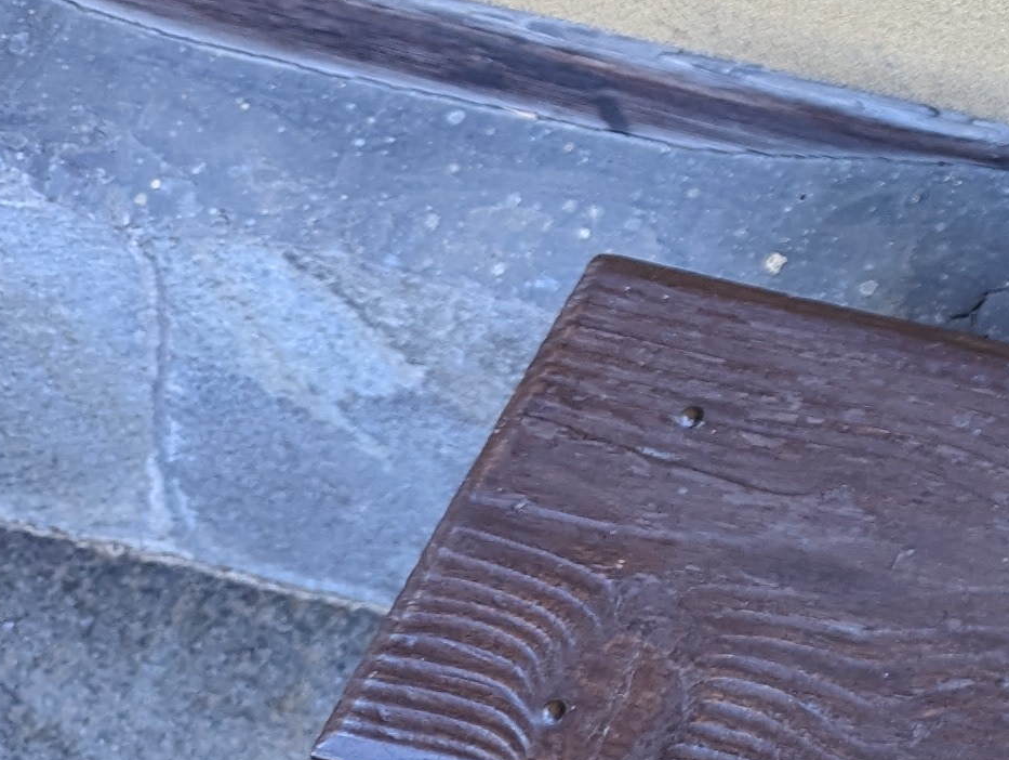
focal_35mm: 105
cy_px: -6
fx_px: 3064
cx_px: 2076
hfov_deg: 14.9
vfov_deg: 13.9
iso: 140
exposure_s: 1/107
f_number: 1.85
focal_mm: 6.81
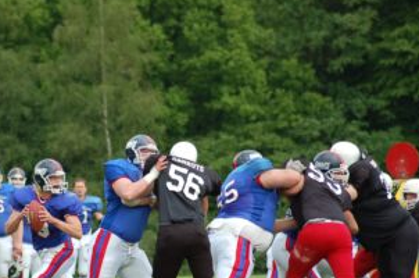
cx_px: 132
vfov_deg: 3.6
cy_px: 202
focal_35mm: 382
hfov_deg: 5.4
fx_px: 4437
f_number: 4.8
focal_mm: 170
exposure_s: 1/1000
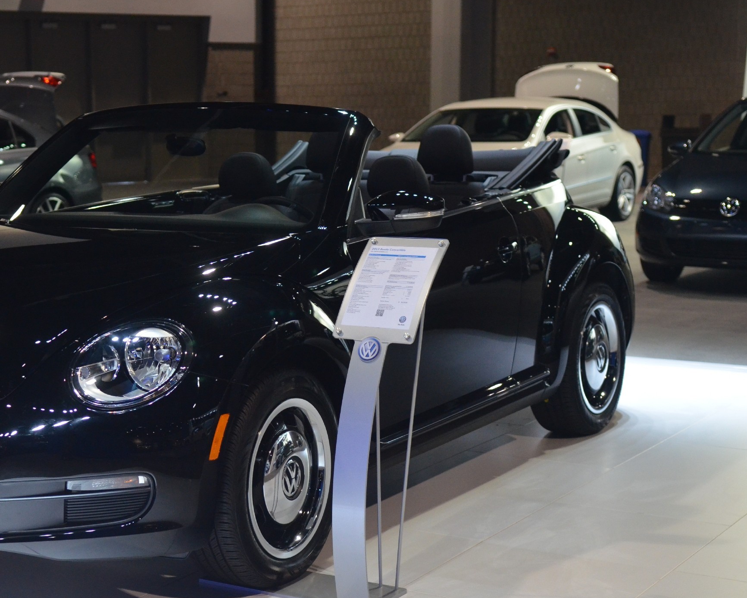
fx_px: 1703
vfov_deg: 19.9
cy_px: 325
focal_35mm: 77
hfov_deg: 24.5
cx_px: 215
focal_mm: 38
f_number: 2.8
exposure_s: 1/100
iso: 1600
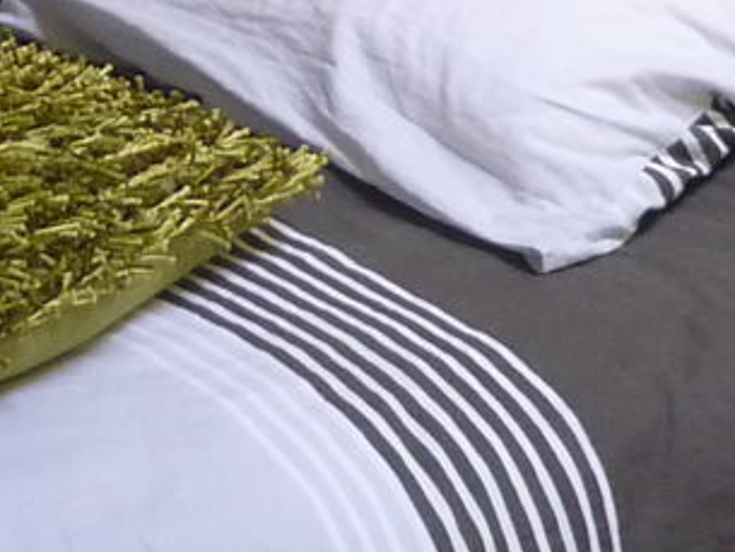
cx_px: -154
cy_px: -48
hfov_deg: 11.2
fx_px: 3675
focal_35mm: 173
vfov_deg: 8.5
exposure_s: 1/30
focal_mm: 5.5
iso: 200
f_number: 2.8
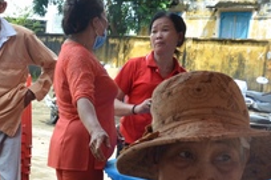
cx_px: -41
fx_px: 756
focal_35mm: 101
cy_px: 214
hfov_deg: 19.3
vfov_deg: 13.2
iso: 1000
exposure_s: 1/320
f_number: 9
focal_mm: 21
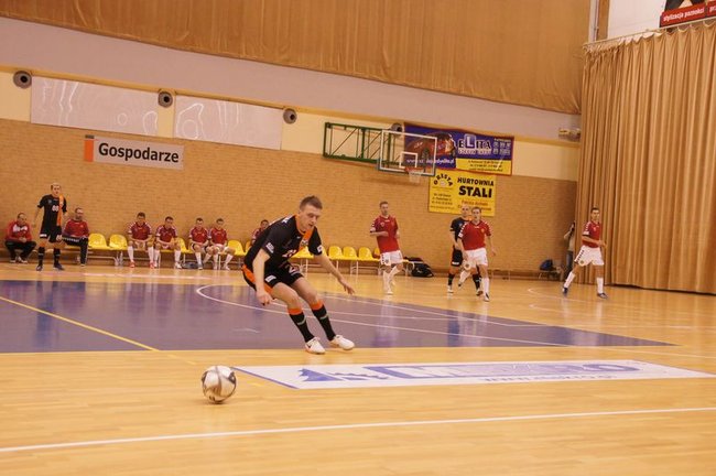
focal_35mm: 45
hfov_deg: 43.6
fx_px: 894
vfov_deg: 29.8
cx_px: 358
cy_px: 238
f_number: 5.6
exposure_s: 1/400
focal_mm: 30
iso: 3200
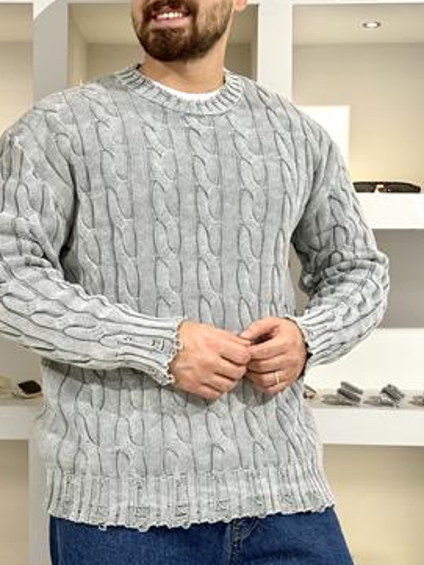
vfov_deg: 31.2
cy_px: 257
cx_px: 200
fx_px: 1012
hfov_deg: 23.7
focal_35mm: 62
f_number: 1.78
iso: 100
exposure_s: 1/100
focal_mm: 6.76
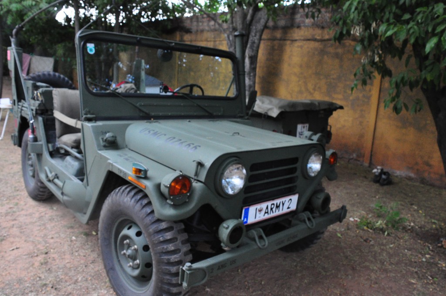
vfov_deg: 43.5
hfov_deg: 62.0
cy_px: 148
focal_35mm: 30
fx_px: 371
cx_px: 223
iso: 2000
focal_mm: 20
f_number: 5
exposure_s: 1/100
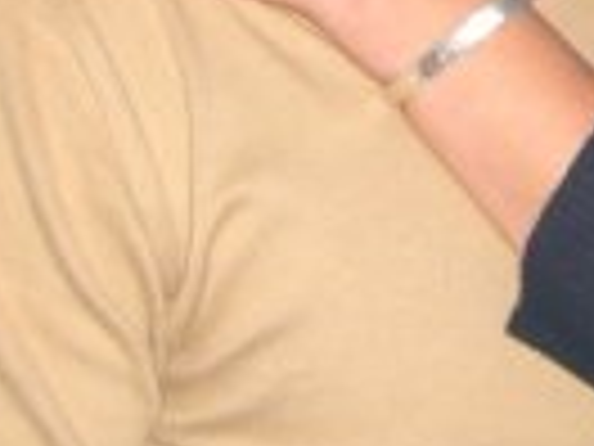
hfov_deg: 11.2
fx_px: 2969
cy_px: -243
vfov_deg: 8.4
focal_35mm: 173
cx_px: 702
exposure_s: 1/60
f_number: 2.8
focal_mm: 7.9
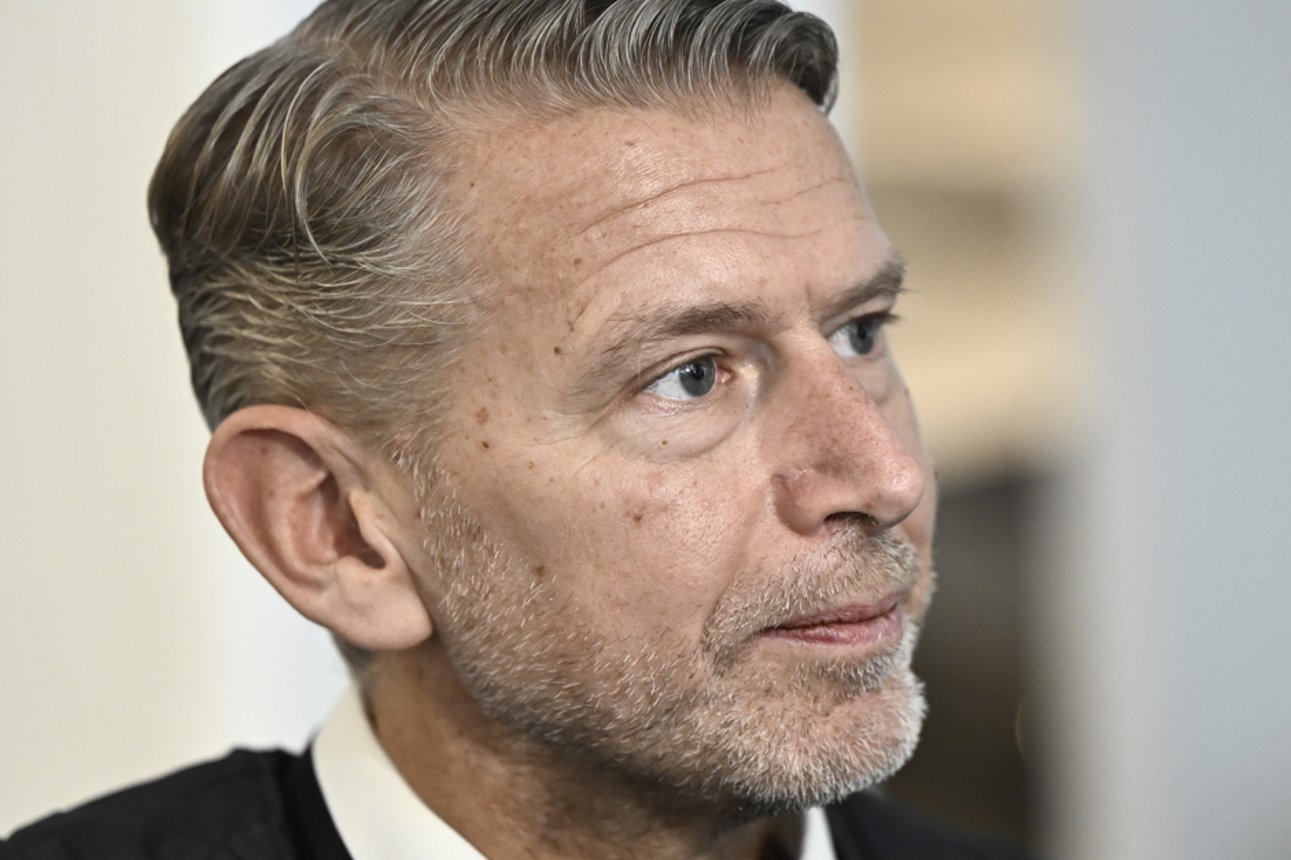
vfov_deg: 8.6
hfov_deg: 12.9
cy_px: 417
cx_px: 852
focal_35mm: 159
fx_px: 5701
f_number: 2.8
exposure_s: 1/320
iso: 4000
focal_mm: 110
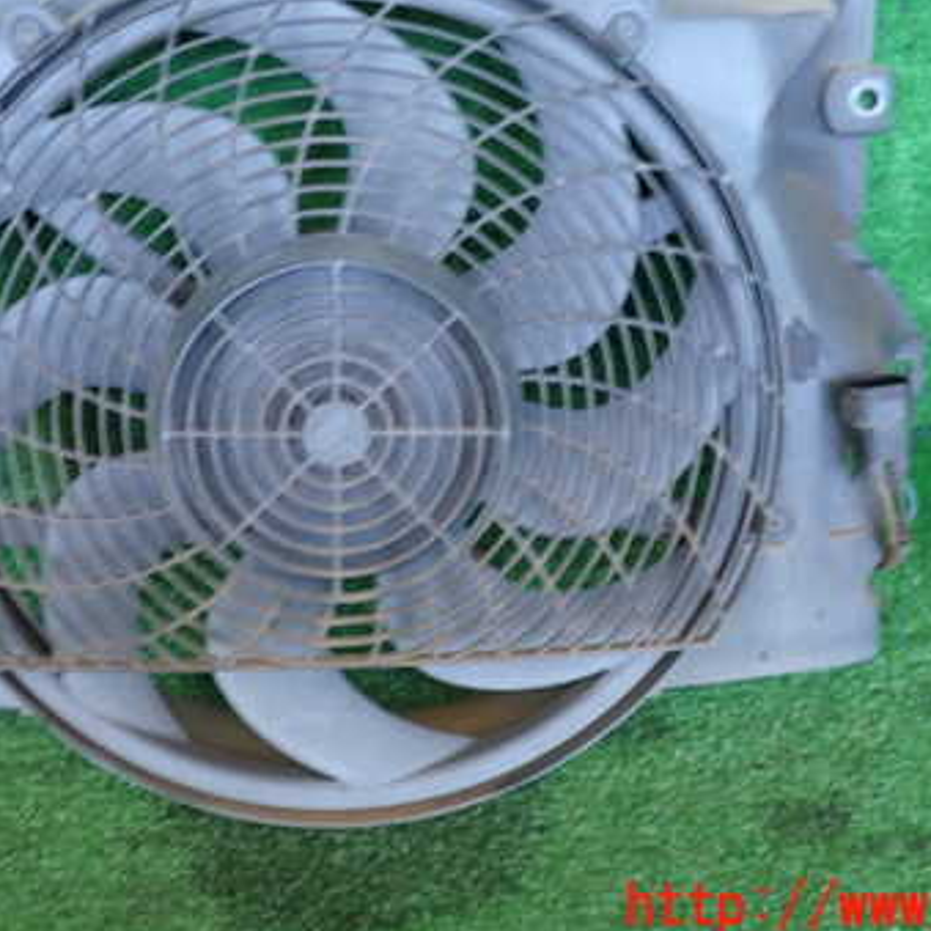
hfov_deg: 36.0
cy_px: 324
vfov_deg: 35.8
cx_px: 423
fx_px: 1430
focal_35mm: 47
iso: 200
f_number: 2.3
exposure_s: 1/30
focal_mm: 5.4
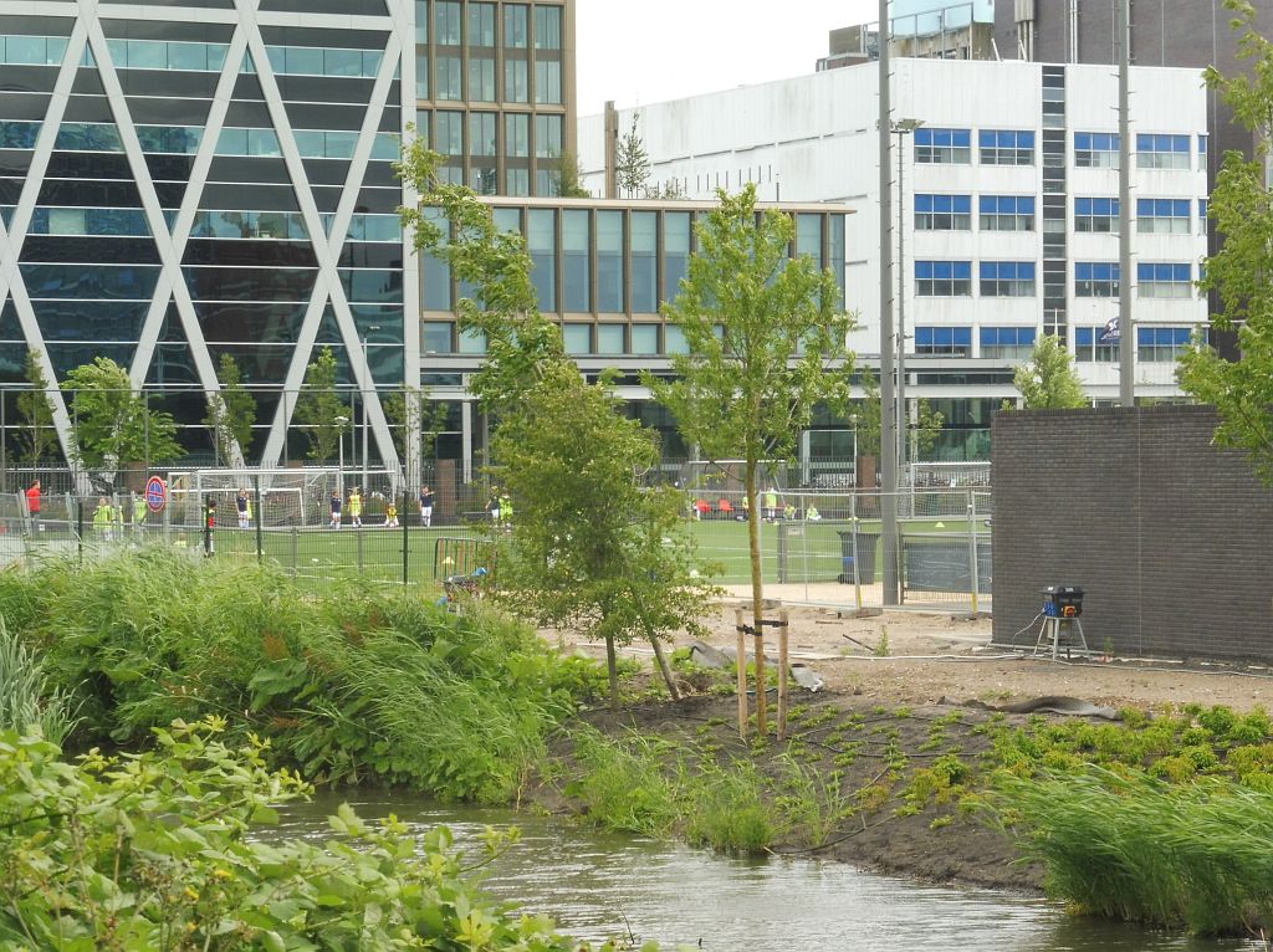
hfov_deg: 16.2
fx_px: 4482
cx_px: 636
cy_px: 476
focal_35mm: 122
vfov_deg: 12.1
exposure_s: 1/100
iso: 100
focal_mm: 21.8
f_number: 7.1
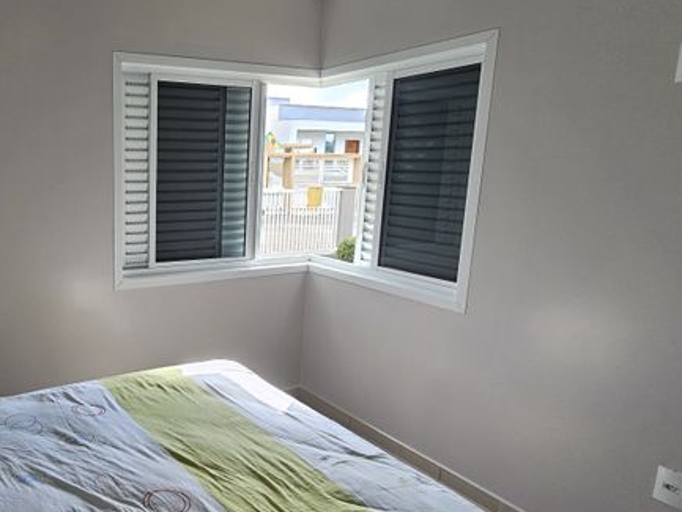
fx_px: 473
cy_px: 260
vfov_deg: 56.8
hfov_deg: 65.2
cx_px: 137
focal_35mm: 24
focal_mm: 2.2
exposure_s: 1/237
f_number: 2.2
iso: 80
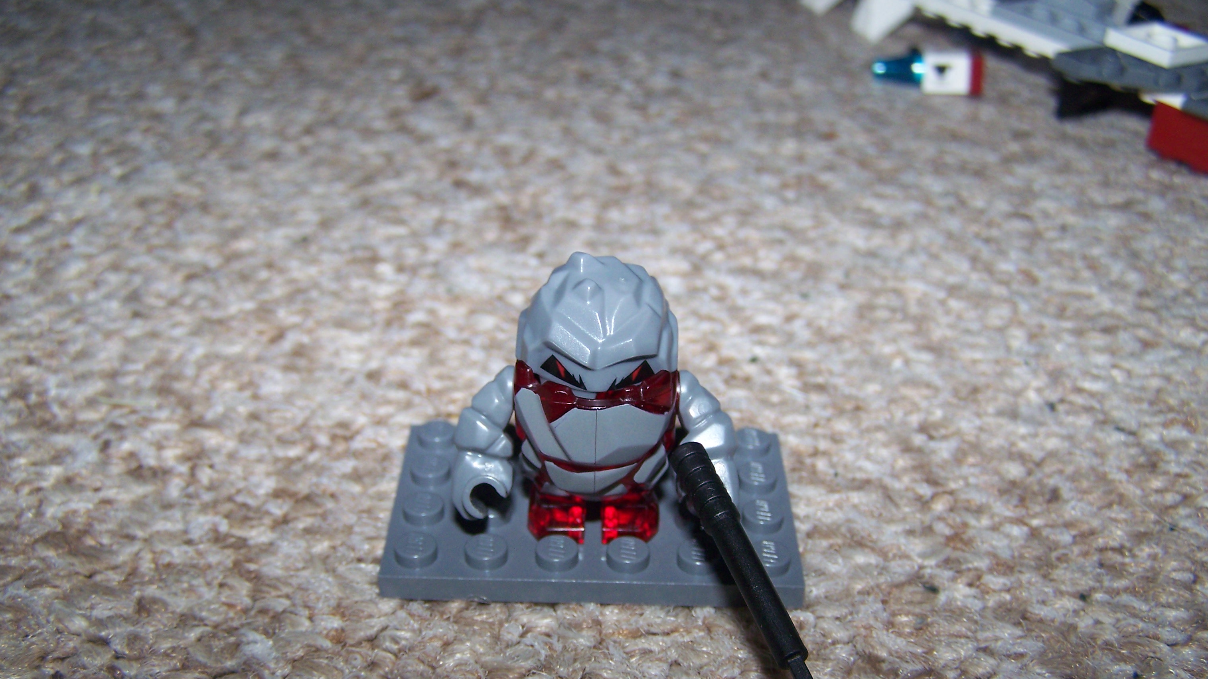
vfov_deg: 28.2
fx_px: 1345
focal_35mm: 42
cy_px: 424
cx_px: 599
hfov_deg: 48.4
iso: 80
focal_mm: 6.3
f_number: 2.8
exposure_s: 1/60
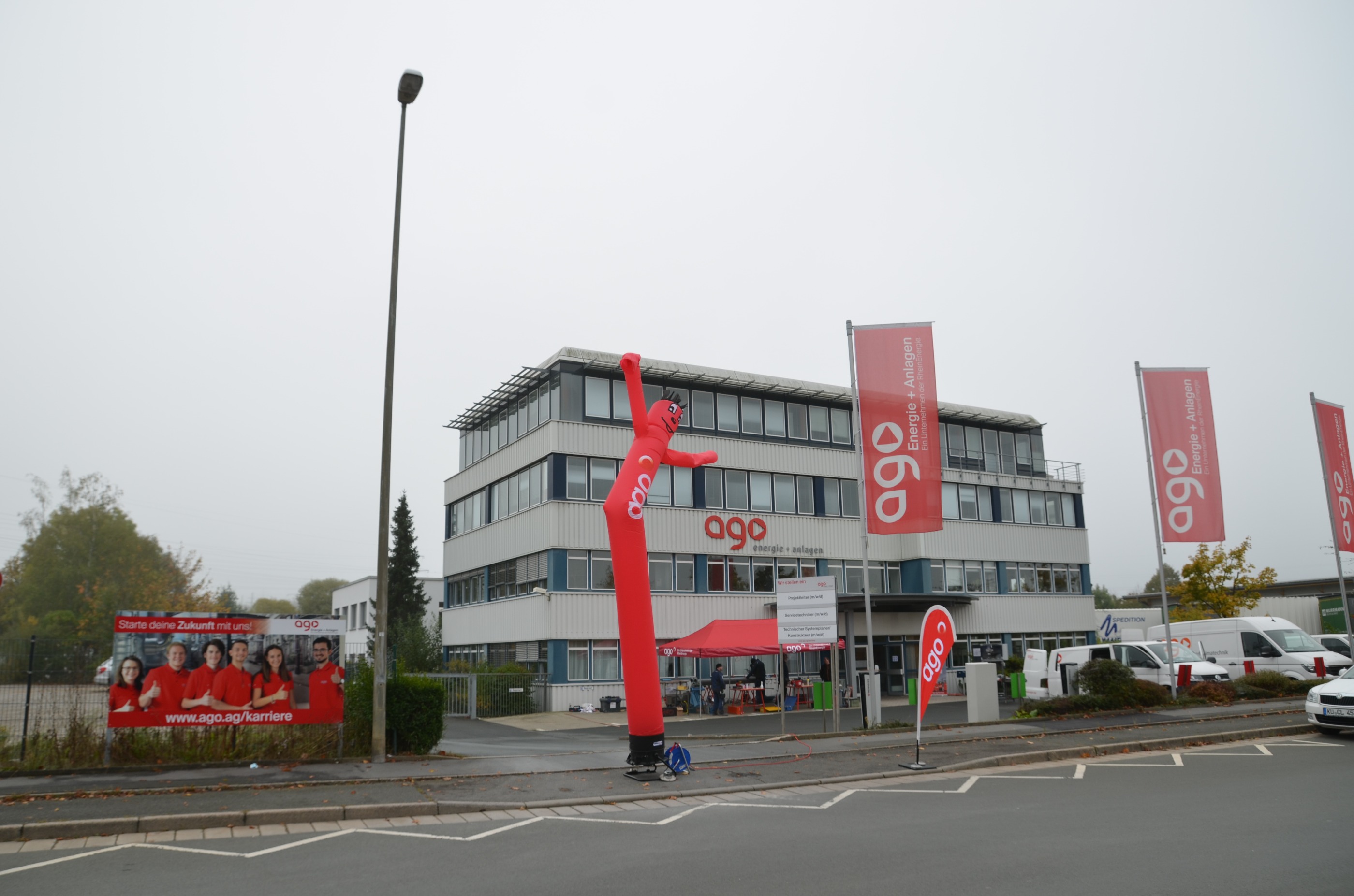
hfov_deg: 70.6
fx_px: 957
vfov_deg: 50.2
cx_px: 677
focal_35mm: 26
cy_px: 448
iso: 100
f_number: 7.1
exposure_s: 1/160
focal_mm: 17
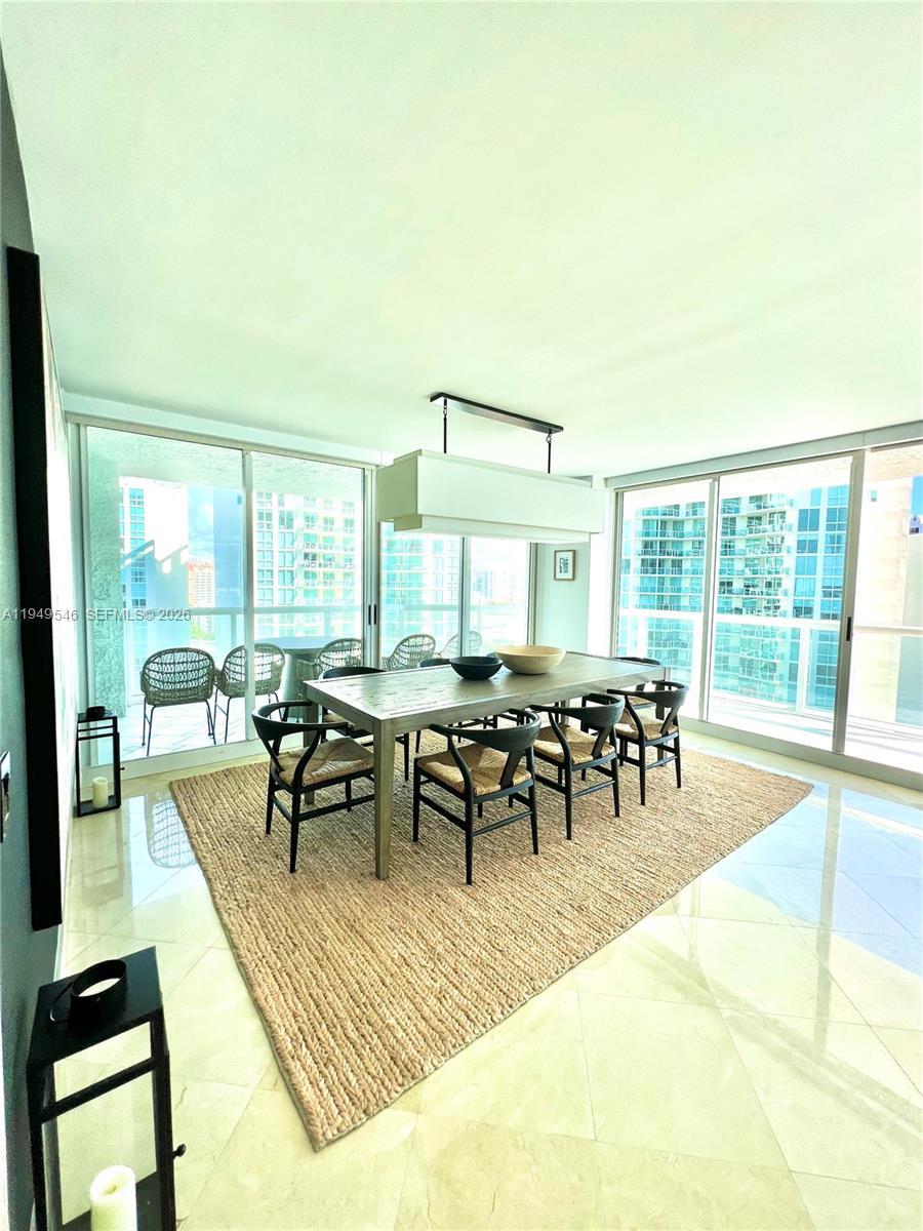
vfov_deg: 106.2
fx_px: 462
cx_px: 462
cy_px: 616
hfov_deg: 89.9
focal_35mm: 13
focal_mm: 1.57
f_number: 1.8
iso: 32
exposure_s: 1/419
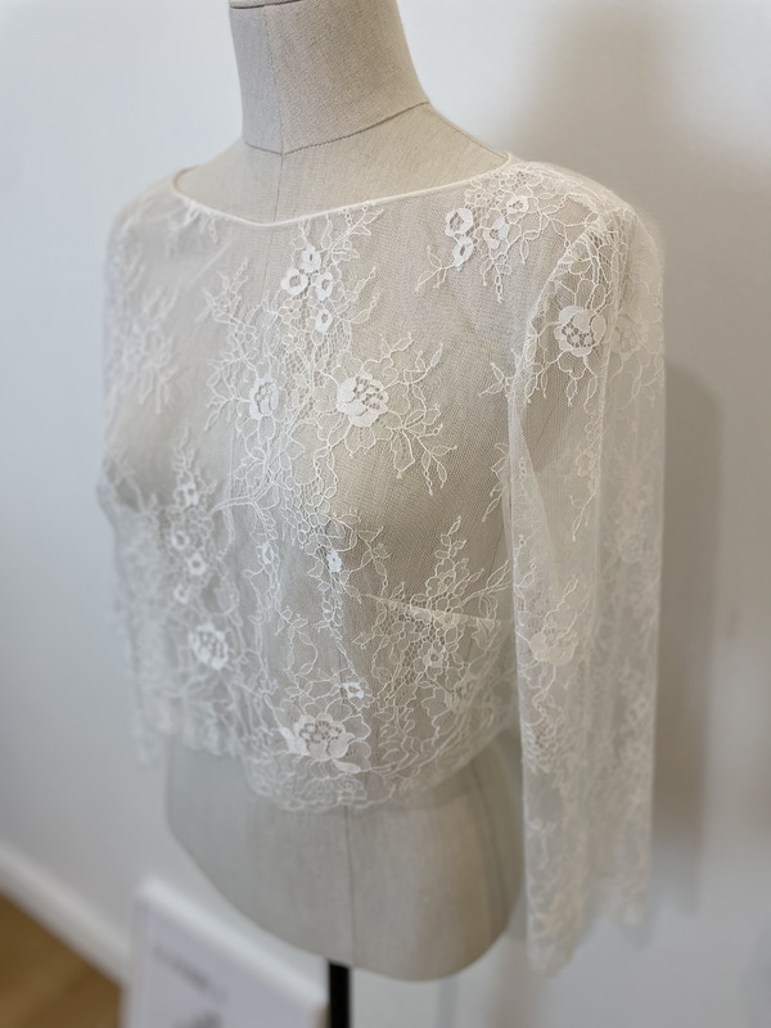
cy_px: 514
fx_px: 772
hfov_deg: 53.1
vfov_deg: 67.3
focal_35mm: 26
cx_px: 386
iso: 50
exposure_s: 1/100
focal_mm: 4.2
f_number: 1.6
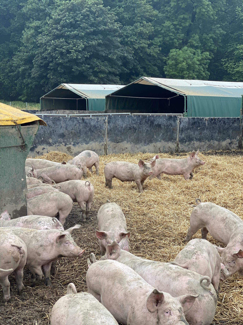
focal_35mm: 52
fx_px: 487
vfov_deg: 36.8
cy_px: 162
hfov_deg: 28.0
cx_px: 122
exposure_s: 1/291
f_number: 2
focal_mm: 6
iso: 20
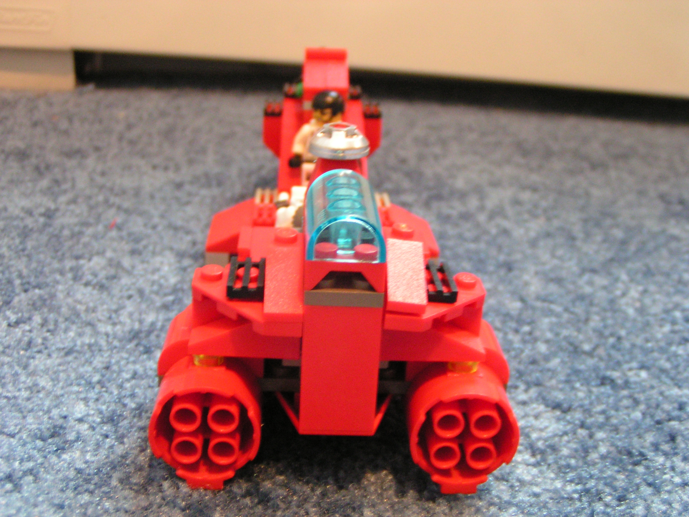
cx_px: 344
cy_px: 258
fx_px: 896
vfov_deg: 32.2
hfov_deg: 42.1
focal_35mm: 45
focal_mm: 6.9
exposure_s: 1/4
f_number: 2.8
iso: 200
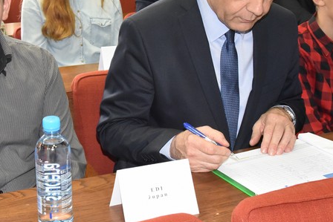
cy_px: 95
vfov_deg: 21.2
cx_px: 114
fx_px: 592
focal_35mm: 64
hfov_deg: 31.2
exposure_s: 1/80
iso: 8000
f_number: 9
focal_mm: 35
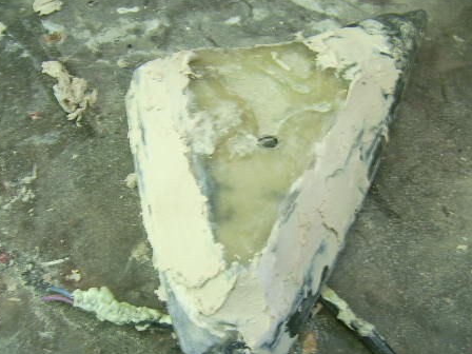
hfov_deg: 38.1
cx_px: 271
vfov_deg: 29.1
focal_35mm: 50
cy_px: 196
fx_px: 682
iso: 50
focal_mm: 5.95
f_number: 2.8
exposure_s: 1/11
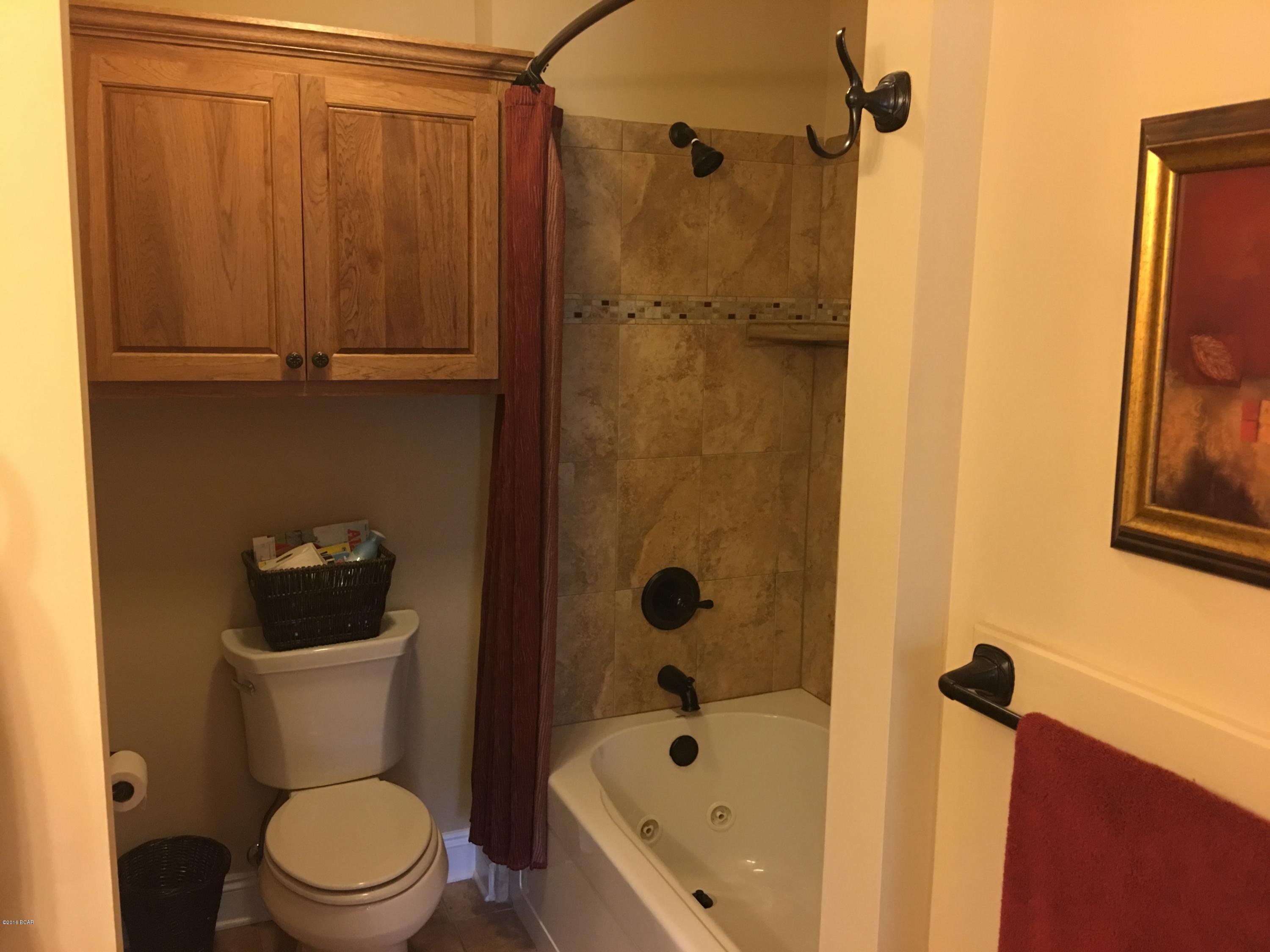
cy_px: 476
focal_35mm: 29
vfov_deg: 48.2
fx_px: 1064
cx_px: 635
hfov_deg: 61.7
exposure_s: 1/15
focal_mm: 4.15
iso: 100
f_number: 2.2
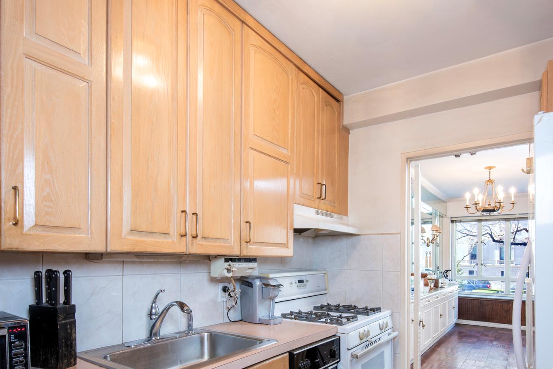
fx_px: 338
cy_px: 257
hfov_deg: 78.5
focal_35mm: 22
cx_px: 296
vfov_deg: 55.6
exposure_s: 1/1.25
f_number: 11
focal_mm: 15
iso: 160
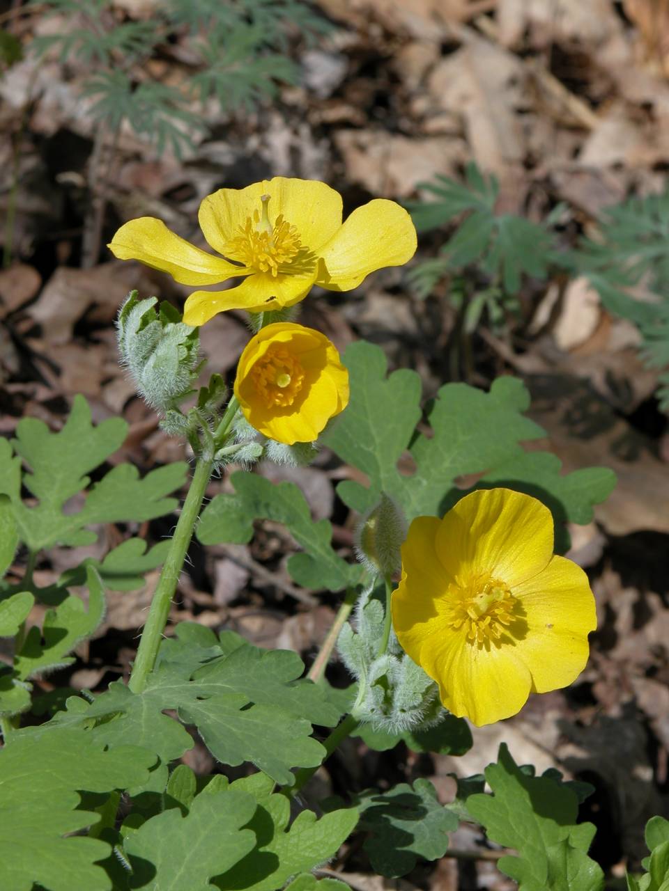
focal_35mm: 176
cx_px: 334
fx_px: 4535
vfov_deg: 11.2
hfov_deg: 8.4
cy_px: 446
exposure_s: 1/110
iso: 100
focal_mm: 44.7
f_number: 8
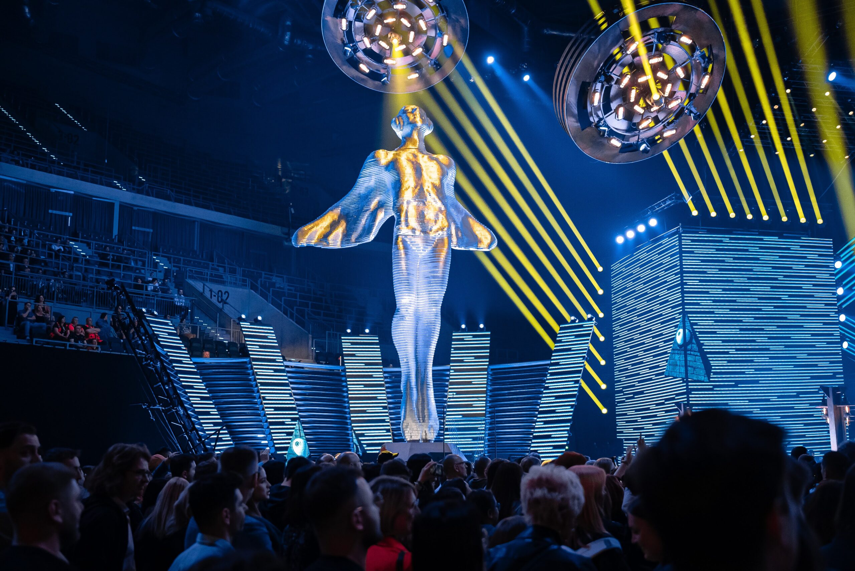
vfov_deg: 33.4
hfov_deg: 48.4
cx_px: 428
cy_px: 286
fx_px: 950
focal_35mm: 40
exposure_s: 1/250
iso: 5000
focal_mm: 40
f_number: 3.2
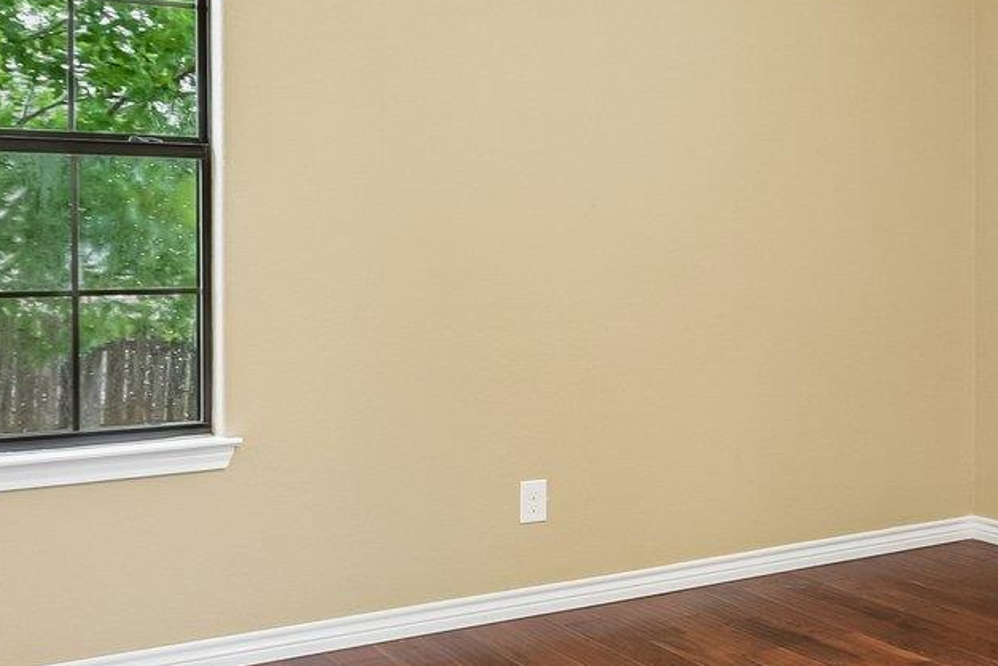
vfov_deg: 27.3
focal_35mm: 49
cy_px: 200
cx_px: 1025
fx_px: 1358
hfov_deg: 35.9
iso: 400
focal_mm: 10
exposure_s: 1/2.5
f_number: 8
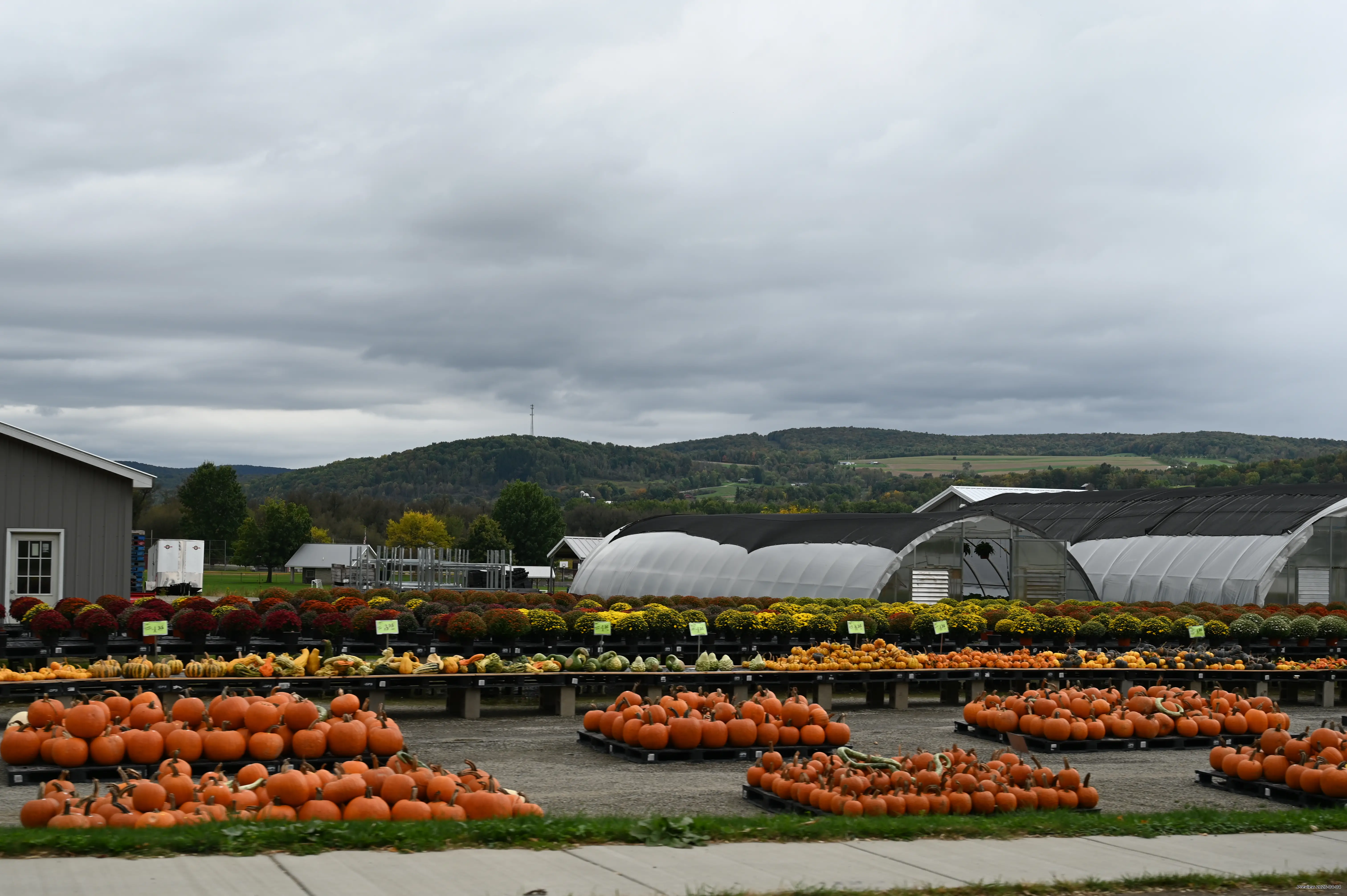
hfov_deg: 42.8
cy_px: 448
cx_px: 674
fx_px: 1720
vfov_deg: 29.2
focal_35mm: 46
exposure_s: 1/250
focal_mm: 46
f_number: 5.6
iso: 110
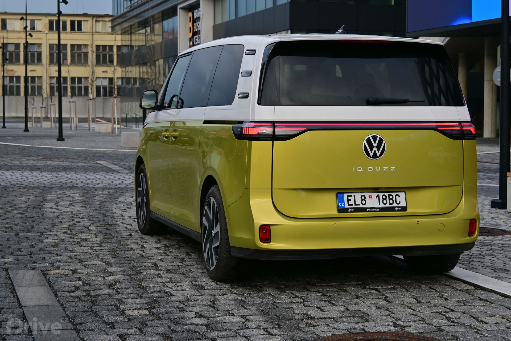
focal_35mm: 75
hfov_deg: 27.0
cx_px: 256
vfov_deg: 18.2
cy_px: 170
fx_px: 1065
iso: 100
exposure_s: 1/160
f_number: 7.1
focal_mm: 50
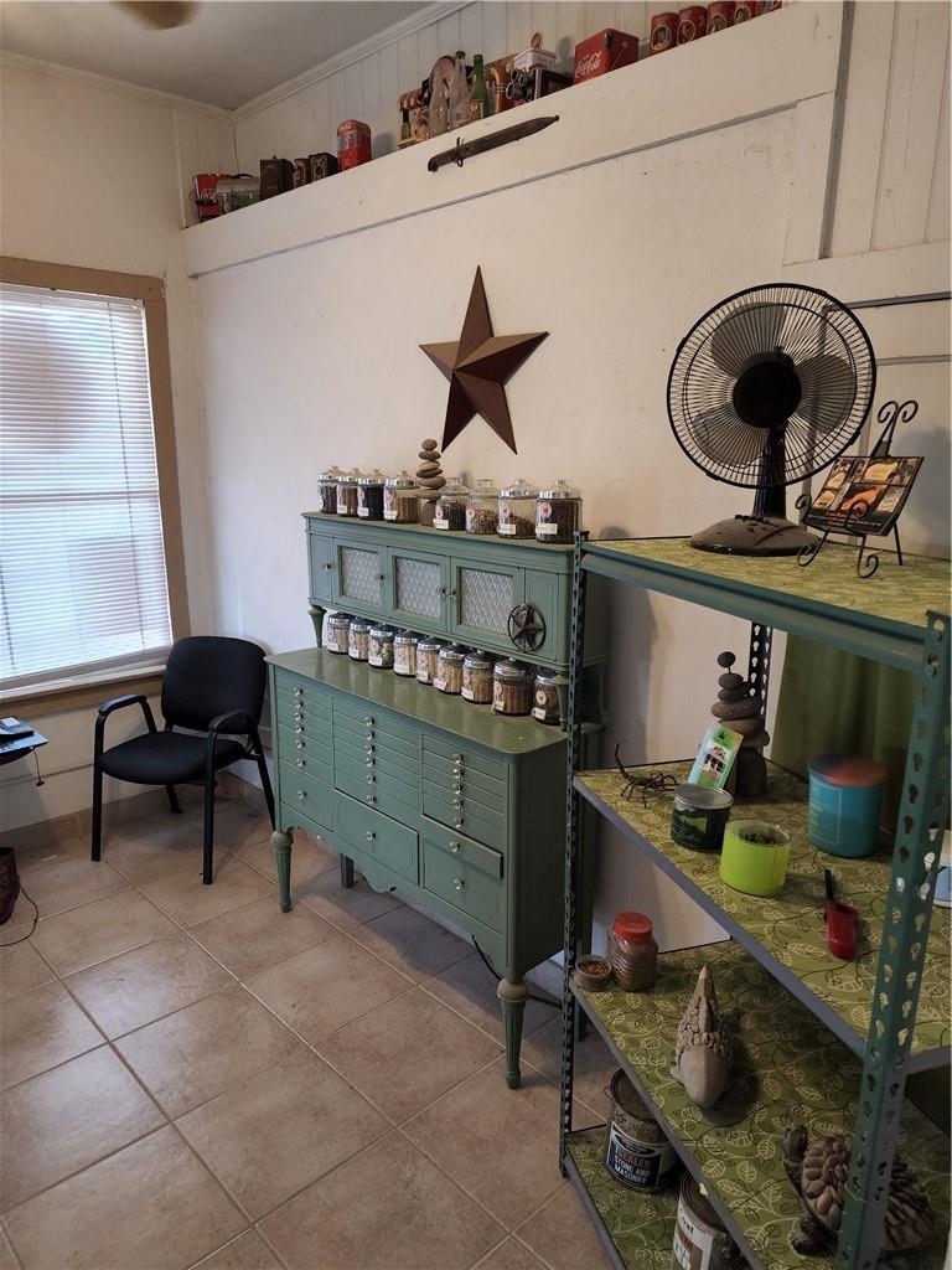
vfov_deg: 73.9
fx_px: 843
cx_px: 476
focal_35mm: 23
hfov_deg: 58.9
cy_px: 635
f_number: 1.8
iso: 400
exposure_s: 1/120
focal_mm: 6.4
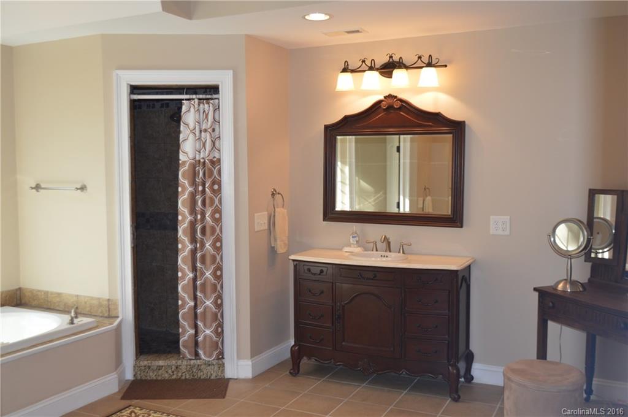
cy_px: 208
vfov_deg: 36.8
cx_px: 314
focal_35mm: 36
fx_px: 627
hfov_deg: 53.2
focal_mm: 24
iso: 400
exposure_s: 1/125
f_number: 4
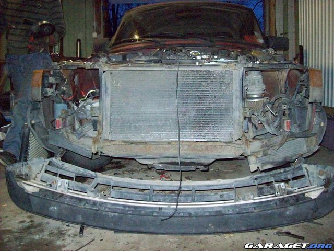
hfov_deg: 51.4
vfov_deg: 39.7
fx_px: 347
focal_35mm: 36
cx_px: 167
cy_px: 126
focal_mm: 6
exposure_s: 1/128
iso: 800
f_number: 2.7
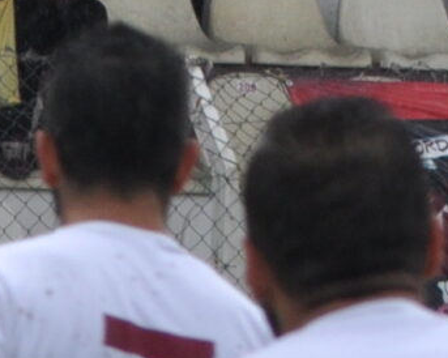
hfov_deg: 0.9
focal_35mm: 2100
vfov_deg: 0.7
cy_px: 866
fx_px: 27828
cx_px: -411
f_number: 13
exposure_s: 1/250
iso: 640
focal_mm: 200
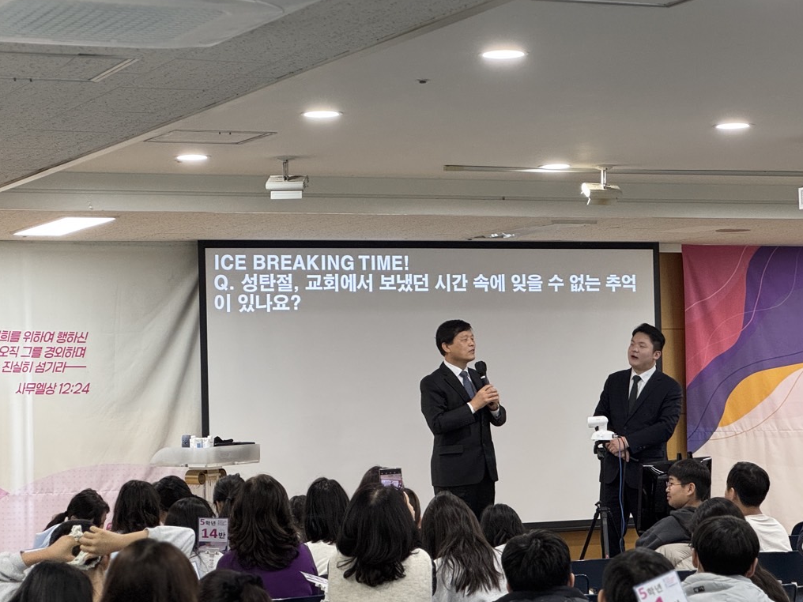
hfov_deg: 20.2
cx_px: 421
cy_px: 306
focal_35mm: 97
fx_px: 2250
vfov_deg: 15.2
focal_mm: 9
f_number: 2.8
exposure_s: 1/60
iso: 320
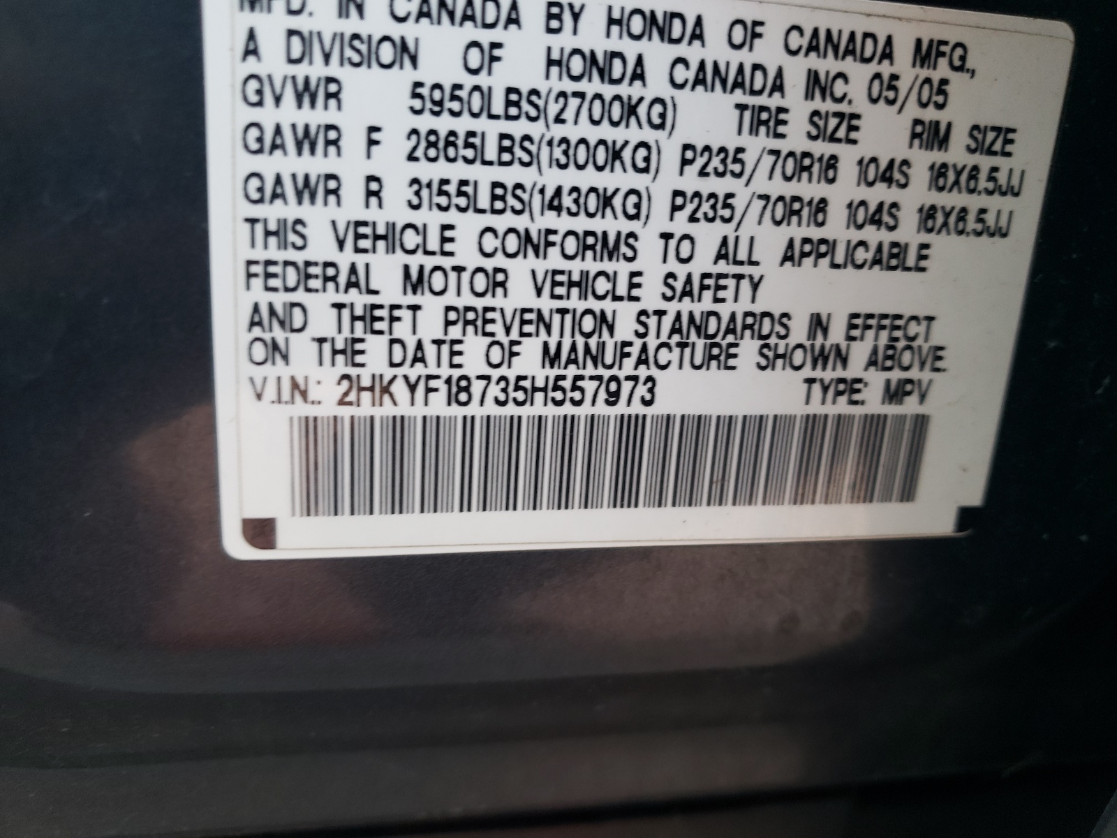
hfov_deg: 67.3
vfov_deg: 53.1
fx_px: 839
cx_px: 558
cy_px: 419
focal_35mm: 26
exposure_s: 1/60.2
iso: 65
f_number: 1.5
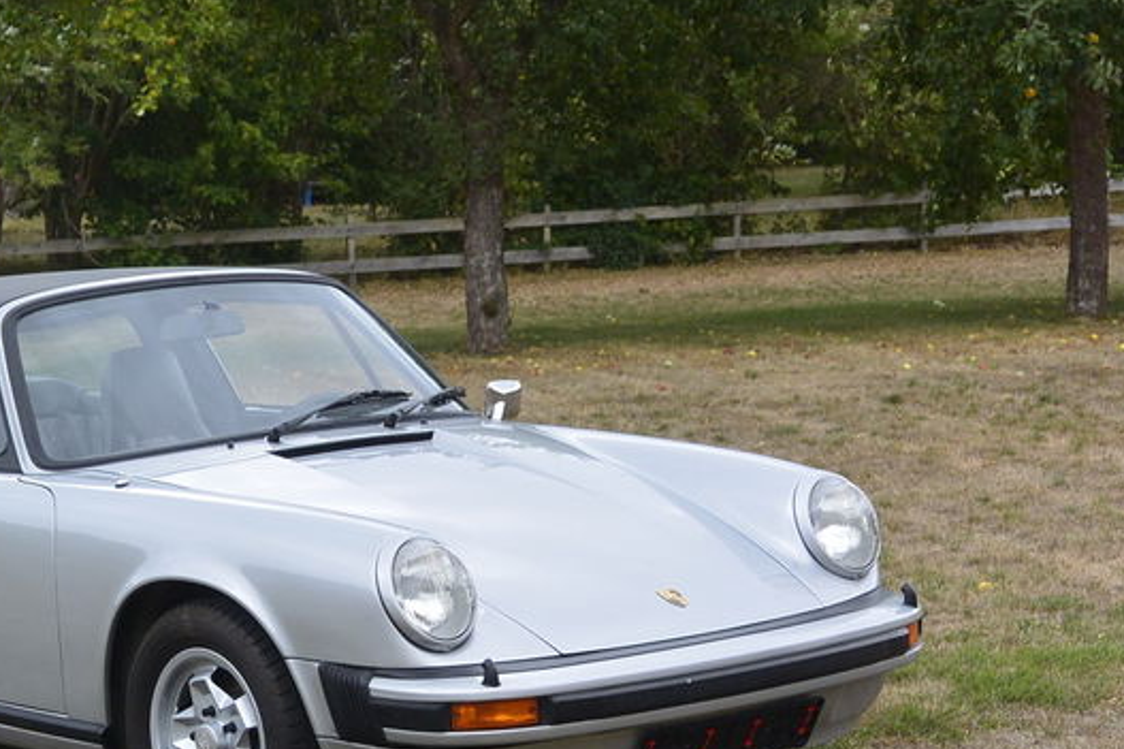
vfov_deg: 13.5
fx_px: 3152
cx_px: 211
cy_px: 568
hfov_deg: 20.0
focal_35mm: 101
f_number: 4.8
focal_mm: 19.6
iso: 160
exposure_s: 1/60
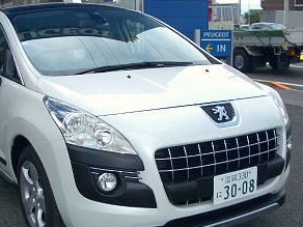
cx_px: 110
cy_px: 122
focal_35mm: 48
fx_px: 420
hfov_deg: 39.3
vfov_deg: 30.3
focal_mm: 5.8
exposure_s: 1/800
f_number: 2.6
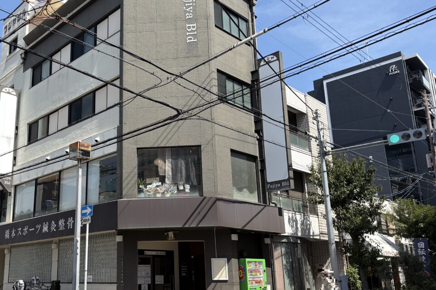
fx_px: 436
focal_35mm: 36
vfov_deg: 36.8
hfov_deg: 52.3
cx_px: 152
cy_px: 161
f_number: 1.6
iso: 50
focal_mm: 5.96
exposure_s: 1/1848
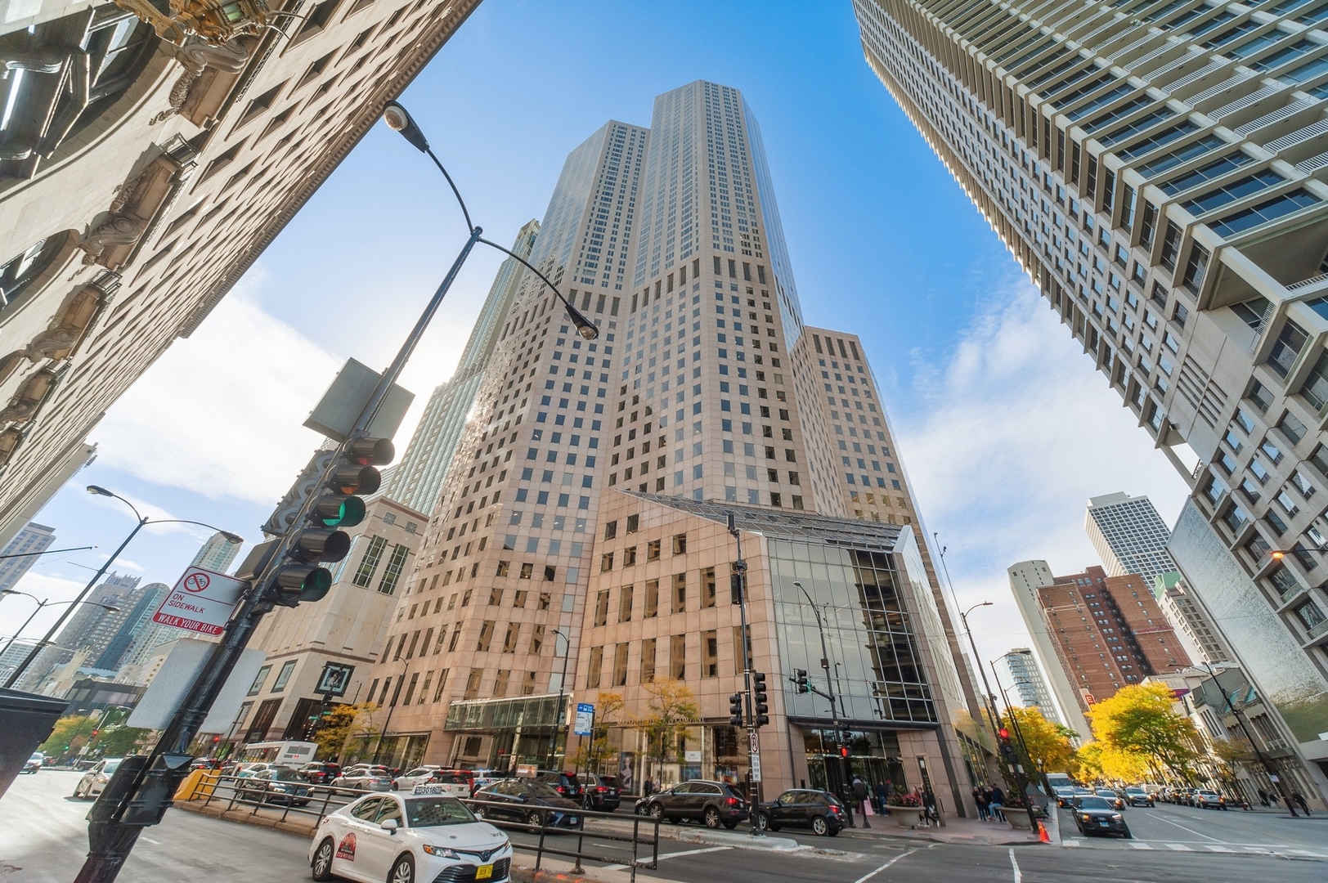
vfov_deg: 89.9
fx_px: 442
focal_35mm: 12
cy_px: 442
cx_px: 664
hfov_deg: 112.7
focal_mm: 12
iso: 200
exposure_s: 1/400
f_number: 8
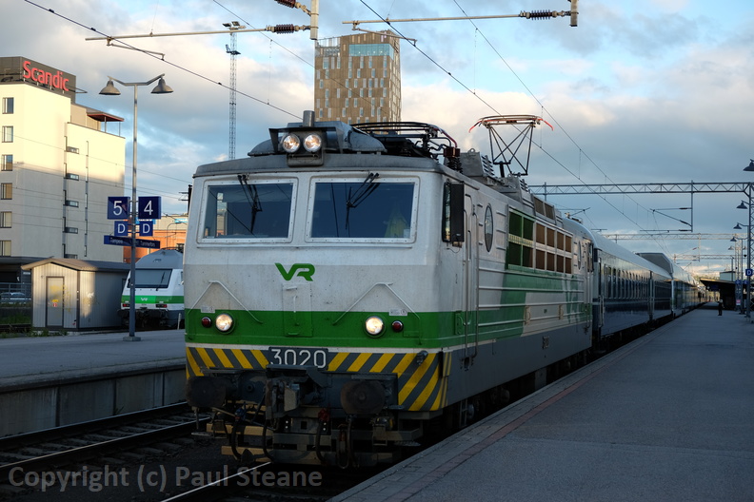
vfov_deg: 25.1
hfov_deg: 36.9
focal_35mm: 54
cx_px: 377
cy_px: 251
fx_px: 1131
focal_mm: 35.8
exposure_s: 1/250
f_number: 4
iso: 200
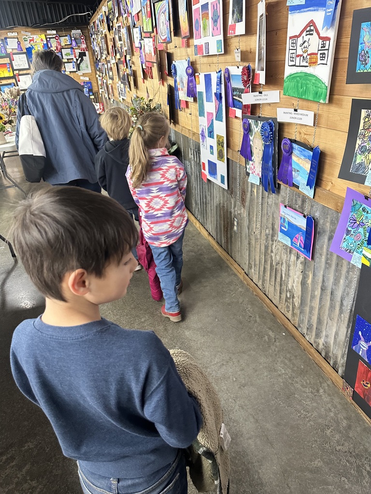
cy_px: 247
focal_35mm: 24
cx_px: 186
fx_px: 343
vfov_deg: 71.6
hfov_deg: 56.8
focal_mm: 6.86
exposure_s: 1/60
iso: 320
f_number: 1.78
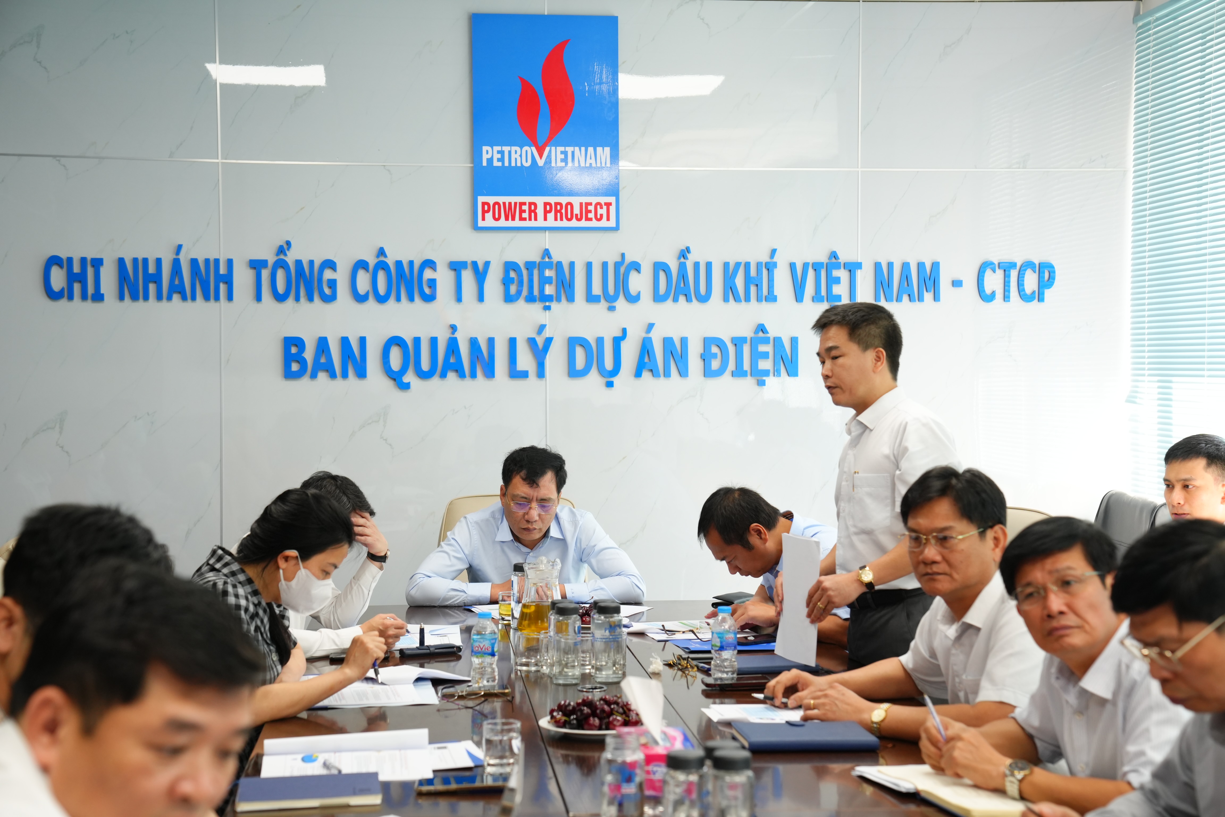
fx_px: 1905
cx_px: 612
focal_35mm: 56
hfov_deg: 35.6
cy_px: 408
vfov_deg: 24.2
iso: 1000
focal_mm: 56
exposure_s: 1/125
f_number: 4
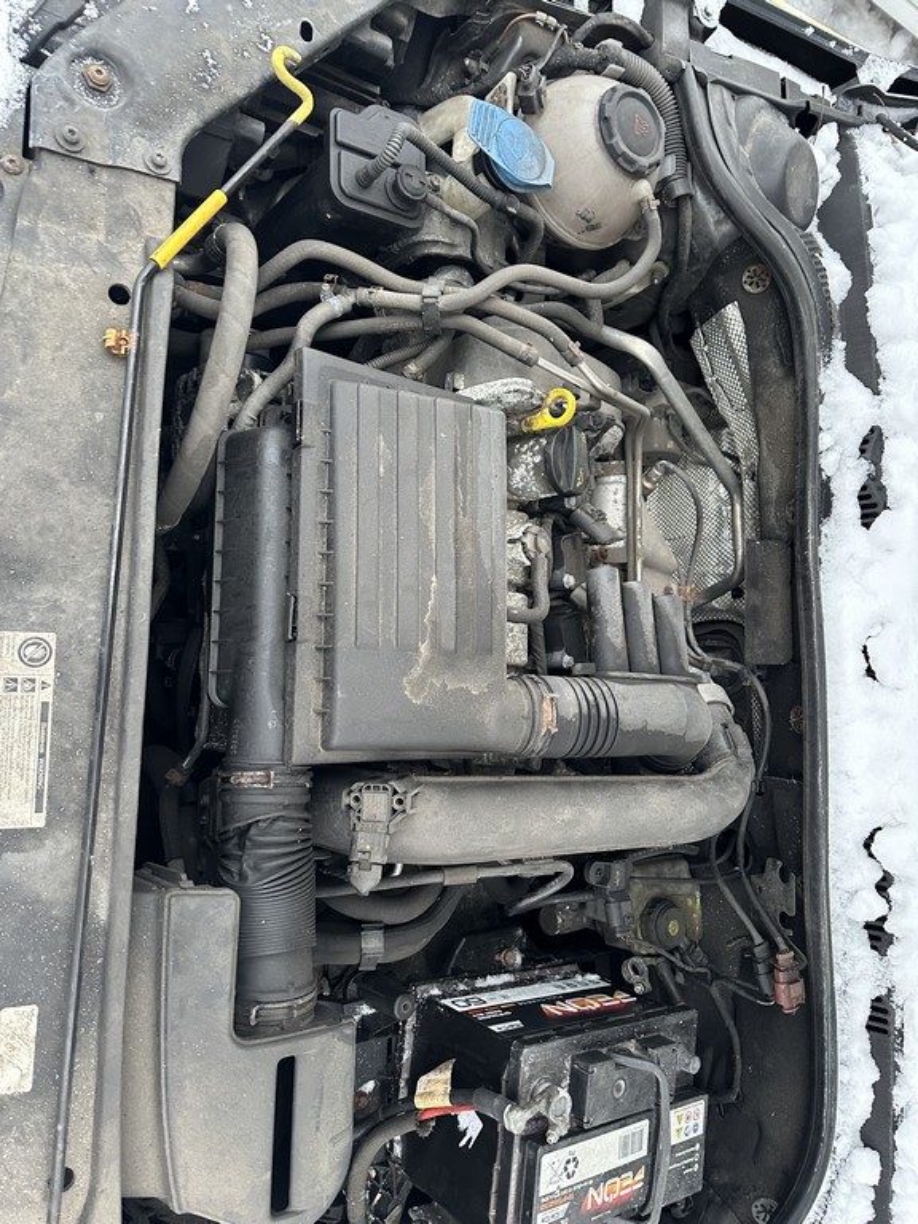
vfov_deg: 71.6
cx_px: 459
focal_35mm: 24
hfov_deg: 56.8
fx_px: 849
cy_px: 612
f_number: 1.78
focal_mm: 6.86
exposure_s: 1/60
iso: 400
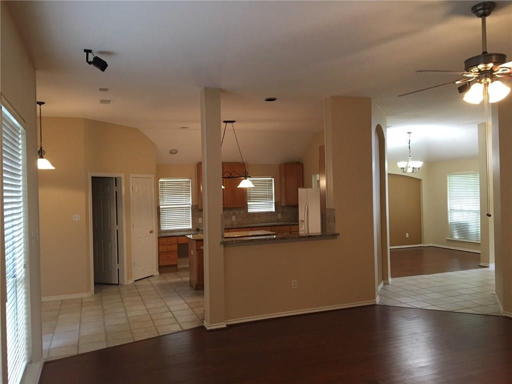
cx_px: 256
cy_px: 192
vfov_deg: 48.2
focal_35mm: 29
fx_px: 429
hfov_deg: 61.7
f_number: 2.2
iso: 125
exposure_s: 1/30
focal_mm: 4.15
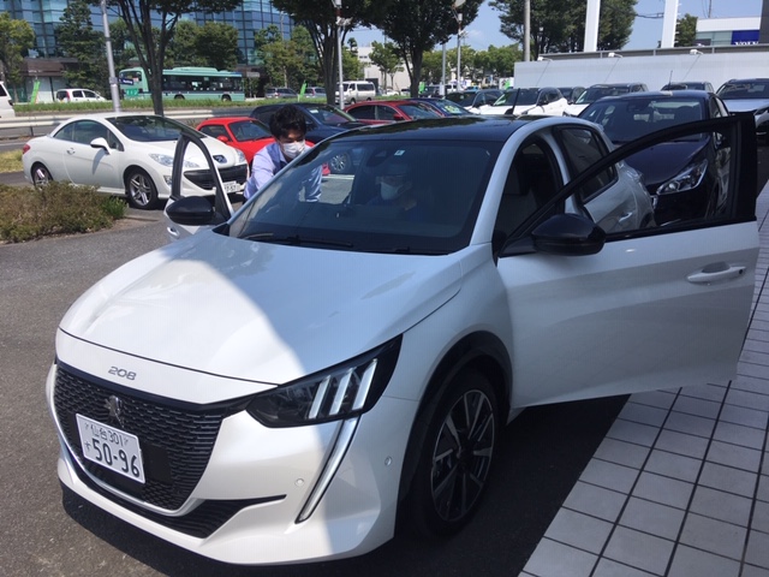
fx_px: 644
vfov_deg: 48.2
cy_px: 288
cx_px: 384
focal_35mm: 29
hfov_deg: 61.7
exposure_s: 1/2262
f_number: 2.2
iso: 25
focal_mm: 4.15
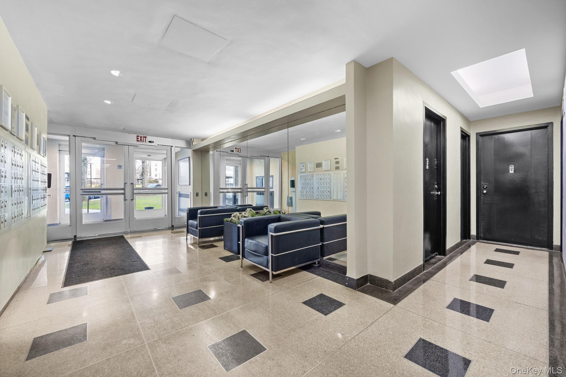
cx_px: 283
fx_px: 220
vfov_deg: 81.2
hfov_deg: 104.3
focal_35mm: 14
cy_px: 188
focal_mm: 14
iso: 200
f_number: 8
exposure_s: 1.3
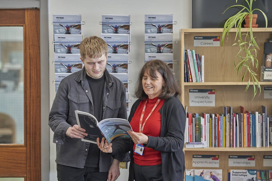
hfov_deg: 15.2
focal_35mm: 135
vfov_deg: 10.2
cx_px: 136
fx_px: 1020
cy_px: 90
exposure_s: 1/200
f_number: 2.8
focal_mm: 135
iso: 1000
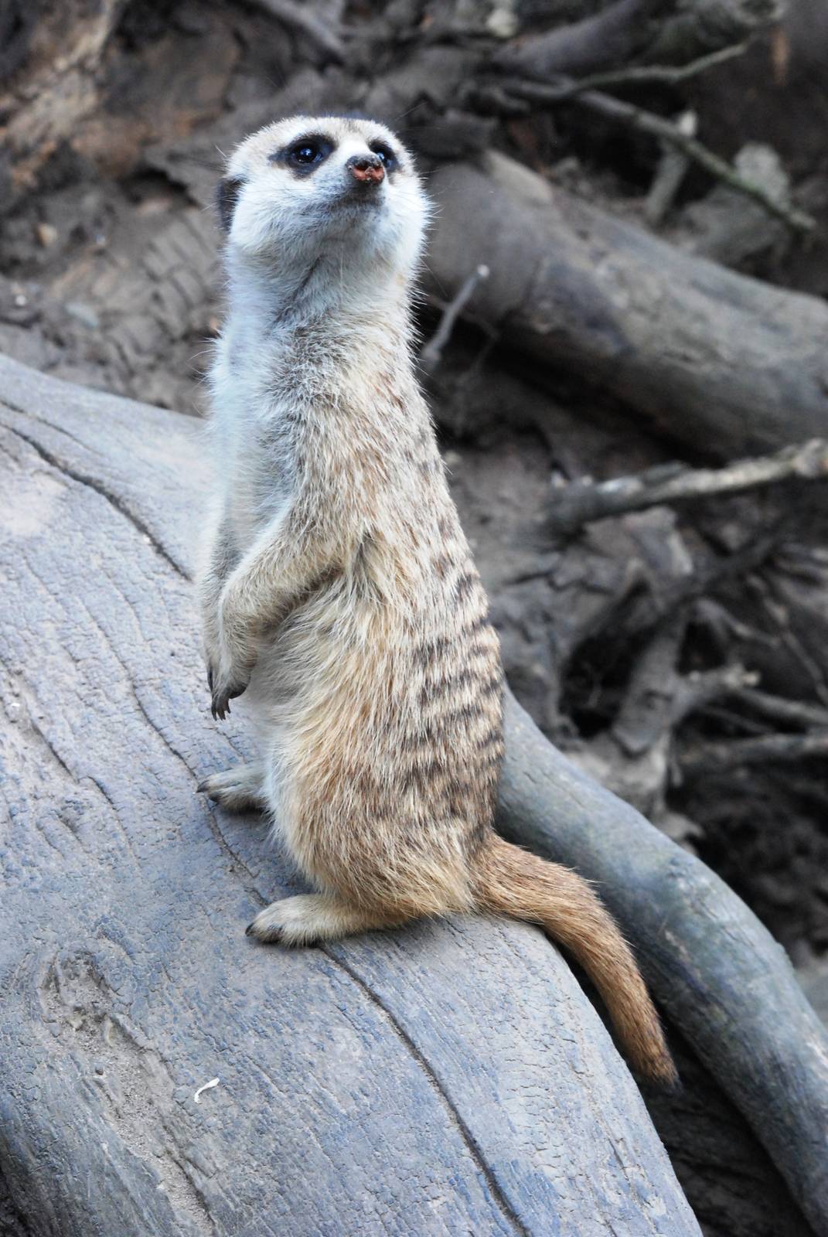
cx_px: 414
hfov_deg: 10.7
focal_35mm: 129
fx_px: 4438
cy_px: 618
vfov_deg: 15.9
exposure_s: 1/160
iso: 1600
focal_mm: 86
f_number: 13
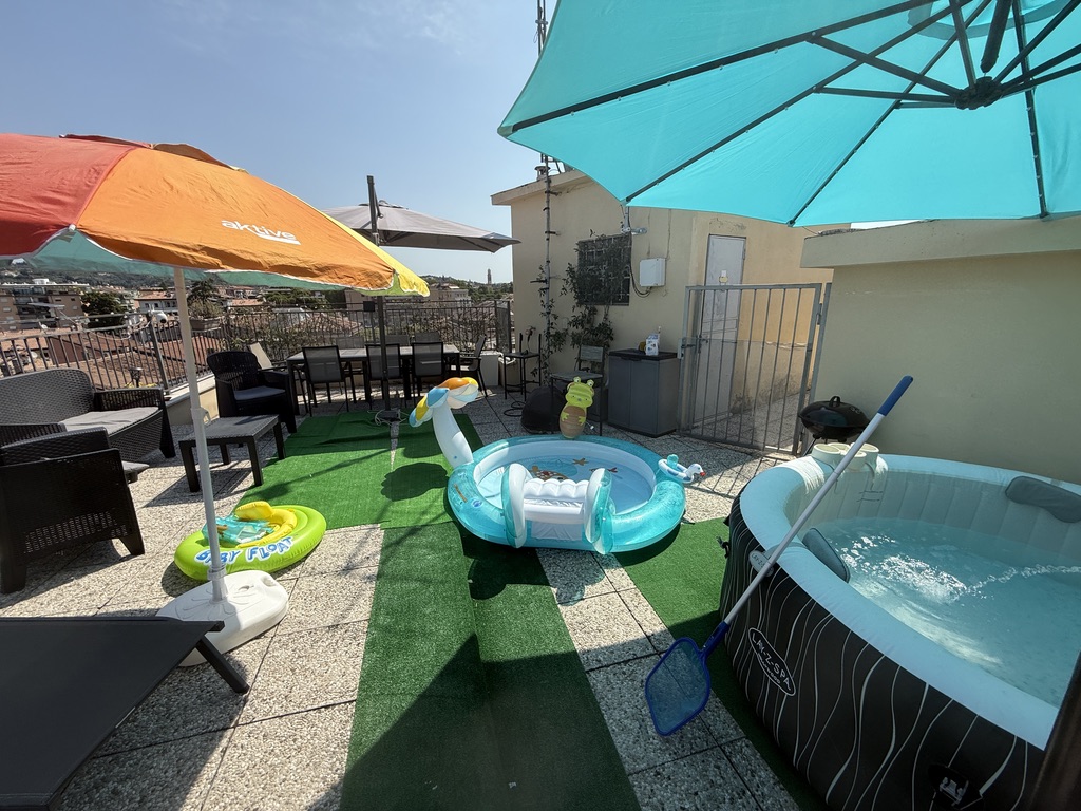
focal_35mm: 14
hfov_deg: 102.1
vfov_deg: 85.7
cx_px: 540
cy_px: 406
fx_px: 437
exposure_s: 1/1795
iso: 50
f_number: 2.2
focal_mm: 2.22
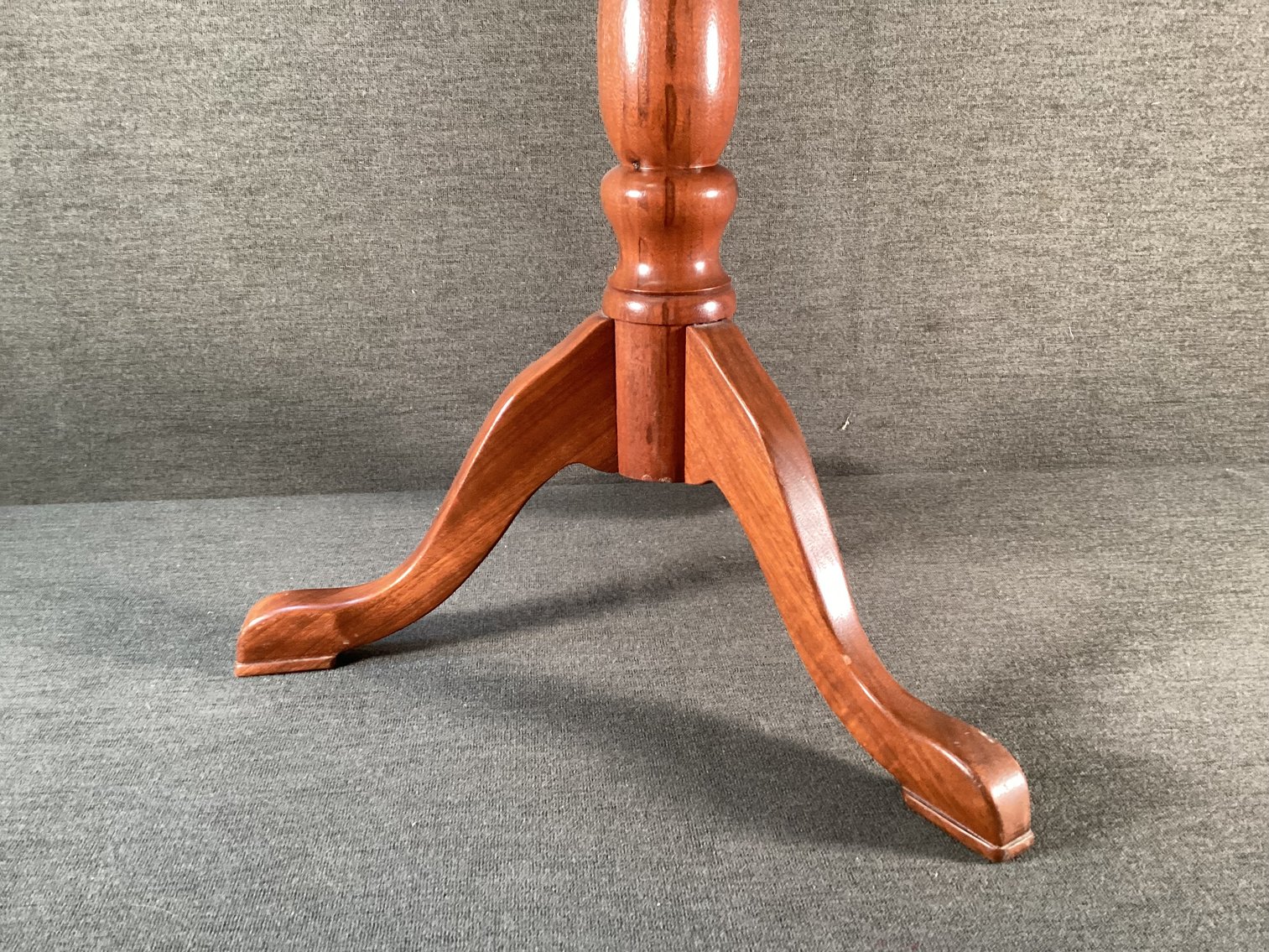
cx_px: 634
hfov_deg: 58.3
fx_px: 1137
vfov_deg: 45.4
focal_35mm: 31
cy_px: 476
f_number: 2.4
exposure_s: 1/60
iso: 250
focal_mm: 3.3
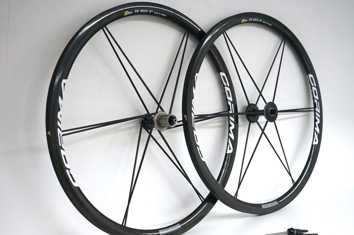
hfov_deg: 44.5
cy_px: 118
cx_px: 177
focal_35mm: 44
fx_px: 432
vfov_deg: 30.5
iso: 2000
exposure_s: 1/160
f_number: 4.5
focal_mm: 44
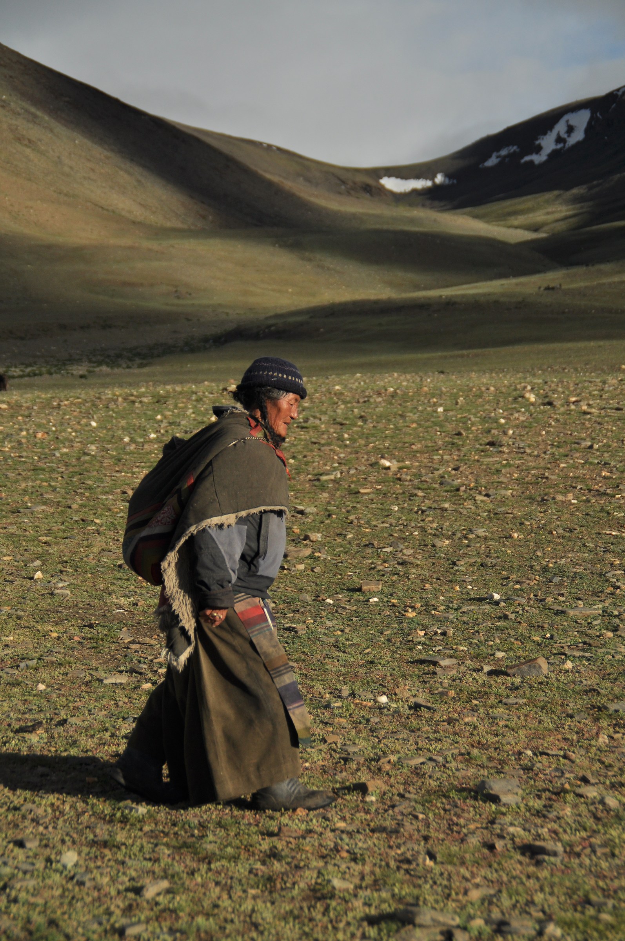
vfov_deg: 22.6
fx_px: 2350
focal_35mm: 90
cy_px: 470
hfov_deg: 15.2
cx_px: 312
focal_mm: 60
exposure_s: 1/800
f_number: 5.6
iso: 200
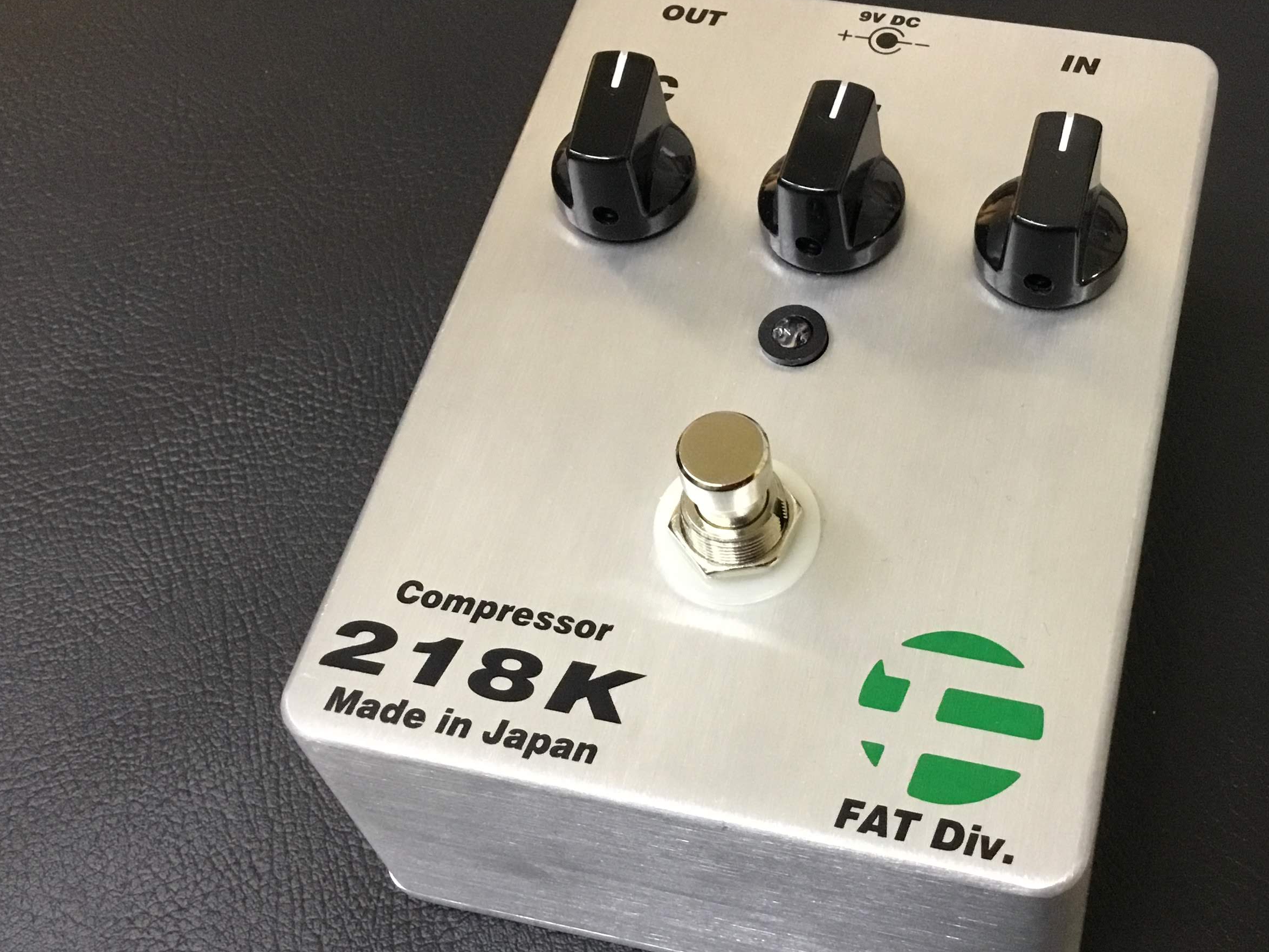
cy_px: 508
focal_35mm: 43
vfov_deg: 33.6
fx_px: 1576
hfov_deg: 43.4
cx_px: 816
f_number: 2.4
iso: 200
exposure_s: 1/20
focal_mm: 3.3
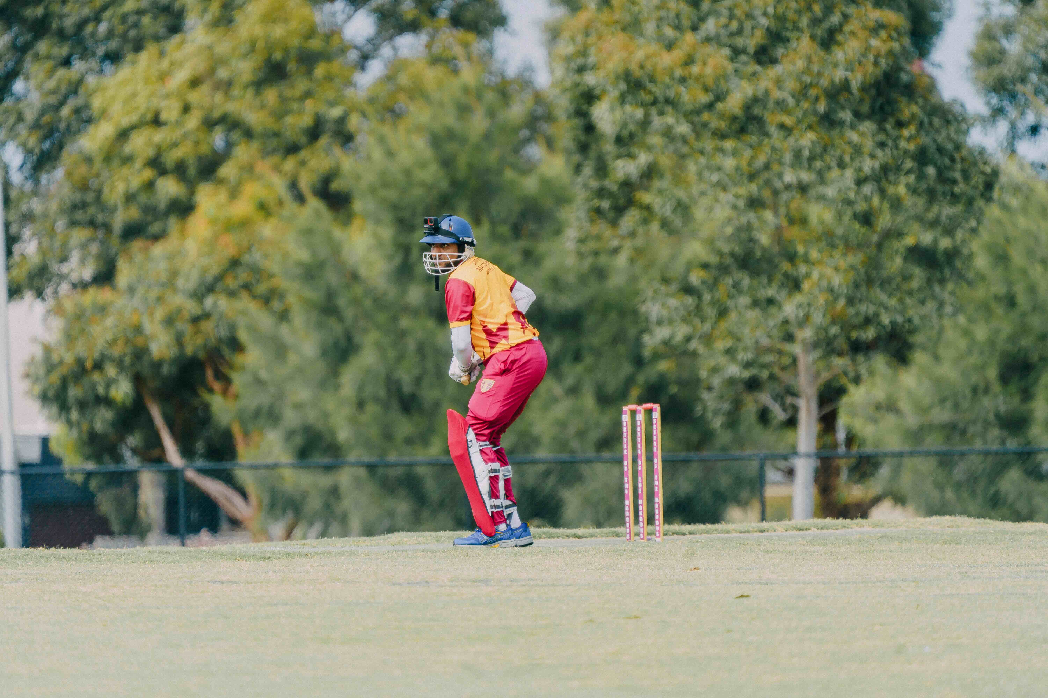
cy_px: 349
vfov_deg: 2.3
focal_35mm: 600
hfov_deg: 3.4
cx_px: 524
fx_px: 17465
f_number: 6.3
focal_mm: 600
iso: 320
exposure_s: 1/800
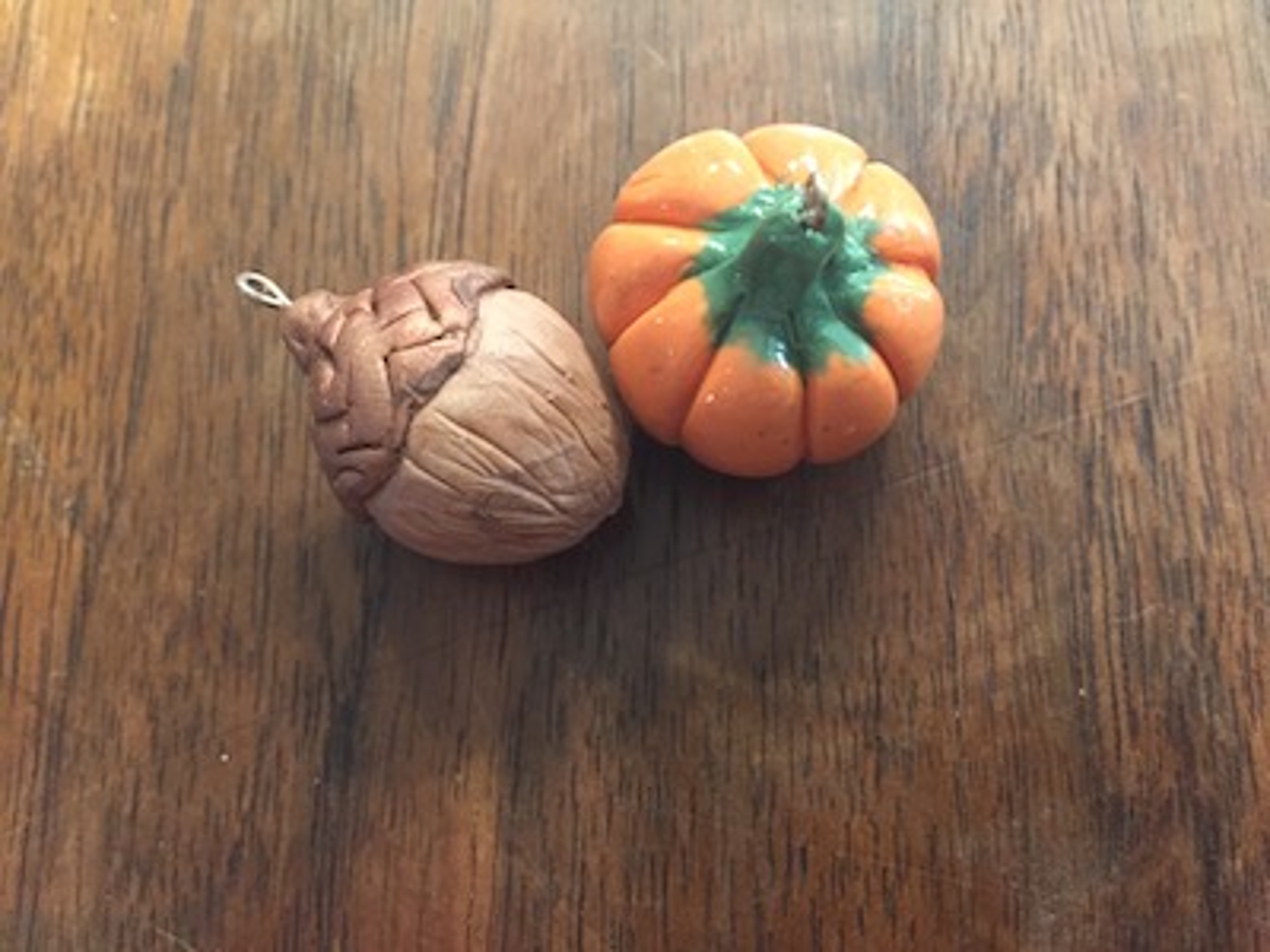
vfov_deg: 48.2
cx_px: 635
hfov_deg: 61.7
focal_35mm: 29
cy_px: 476
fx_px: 1064
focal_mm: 4.15
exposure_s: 1/15
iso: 250
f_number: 2.2
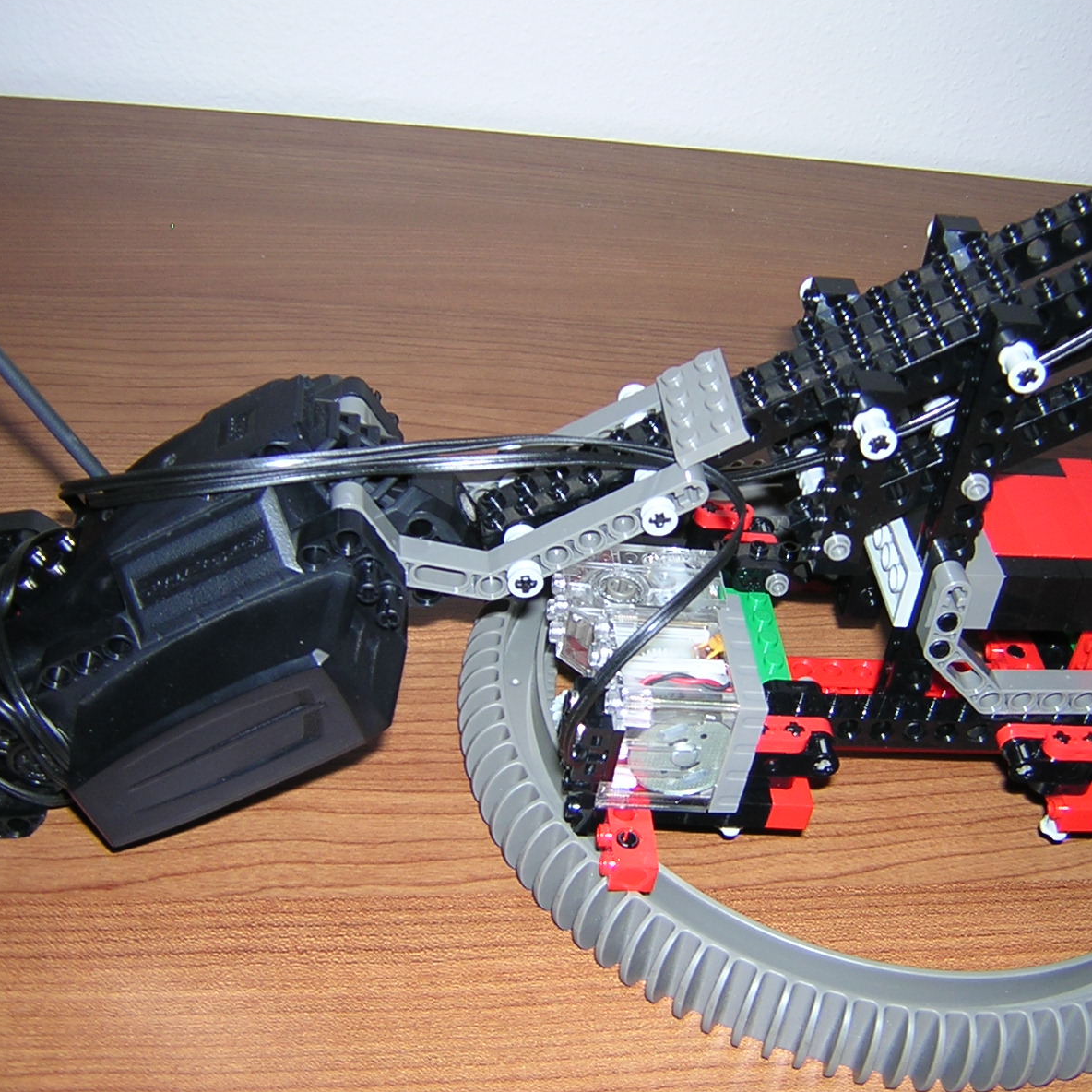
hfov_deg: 38.9
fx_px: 1535
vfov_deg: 39.2
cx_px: 673
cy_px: 540
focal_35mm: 43
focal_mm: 4.7
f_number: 2.6
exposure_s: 1/60.1
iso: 100
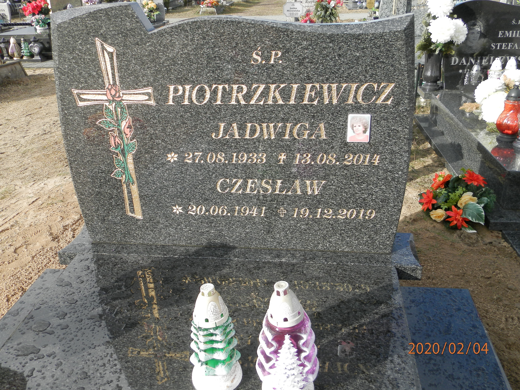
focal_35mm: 31
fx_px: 466
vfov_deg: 45.4
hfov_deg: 58.4
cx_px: 260
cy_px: 195
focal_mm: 5.5
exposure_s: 1/320
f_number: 3.2
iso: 80
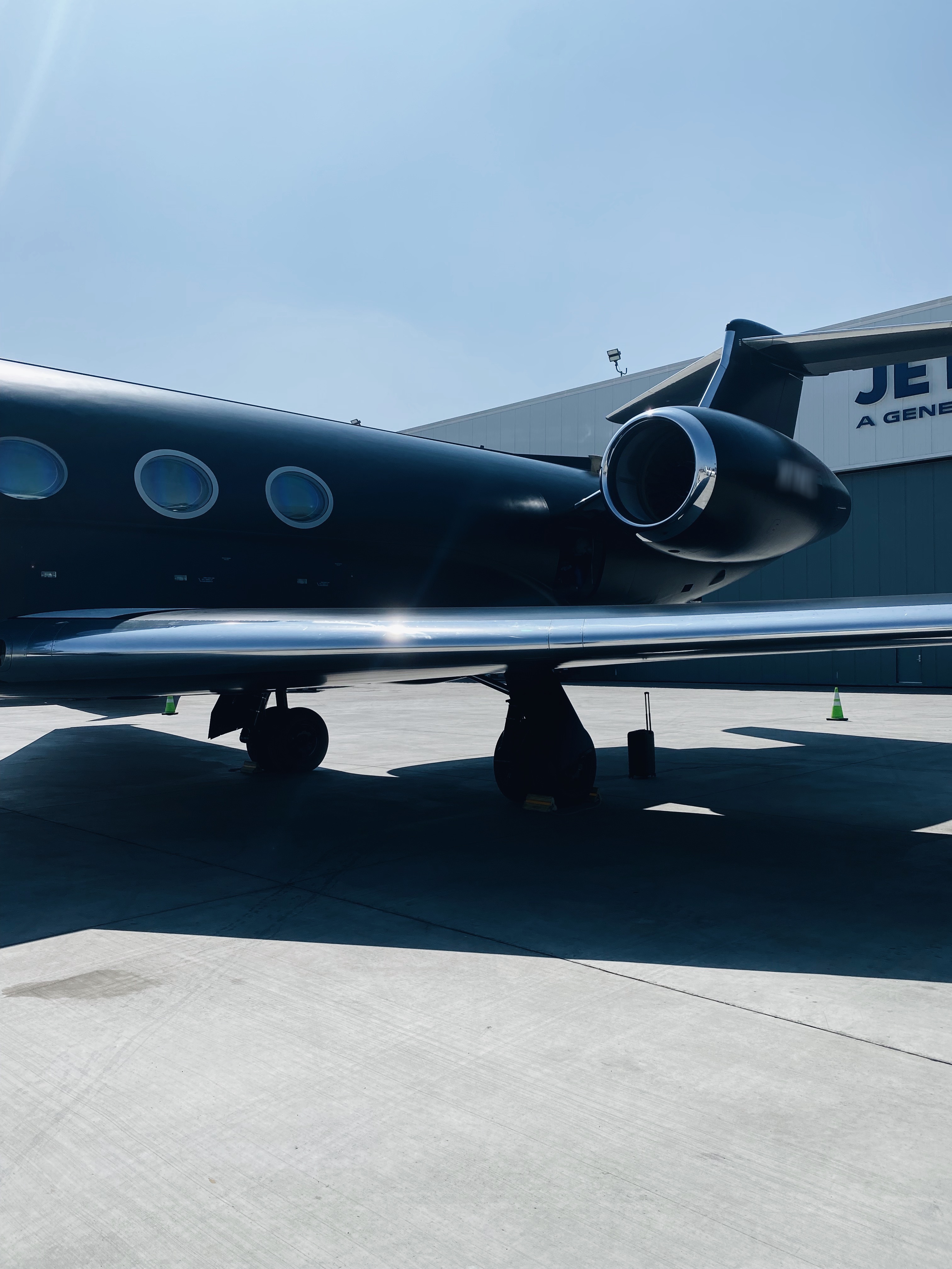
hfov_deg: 53.1
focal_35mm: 26
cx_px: 476
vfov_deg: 67.3
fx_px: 953
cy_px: 634
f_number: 1.8
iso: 32
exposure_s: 1/5495
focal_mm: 4.25
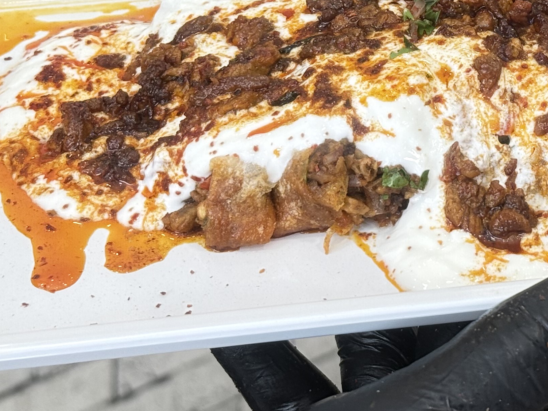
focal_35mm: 119
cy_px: -5
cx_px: 483
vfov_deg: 12.3
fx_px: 1884
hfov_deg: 16.4
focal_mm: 6.76
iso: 125
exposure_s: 1/100
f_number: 1.78
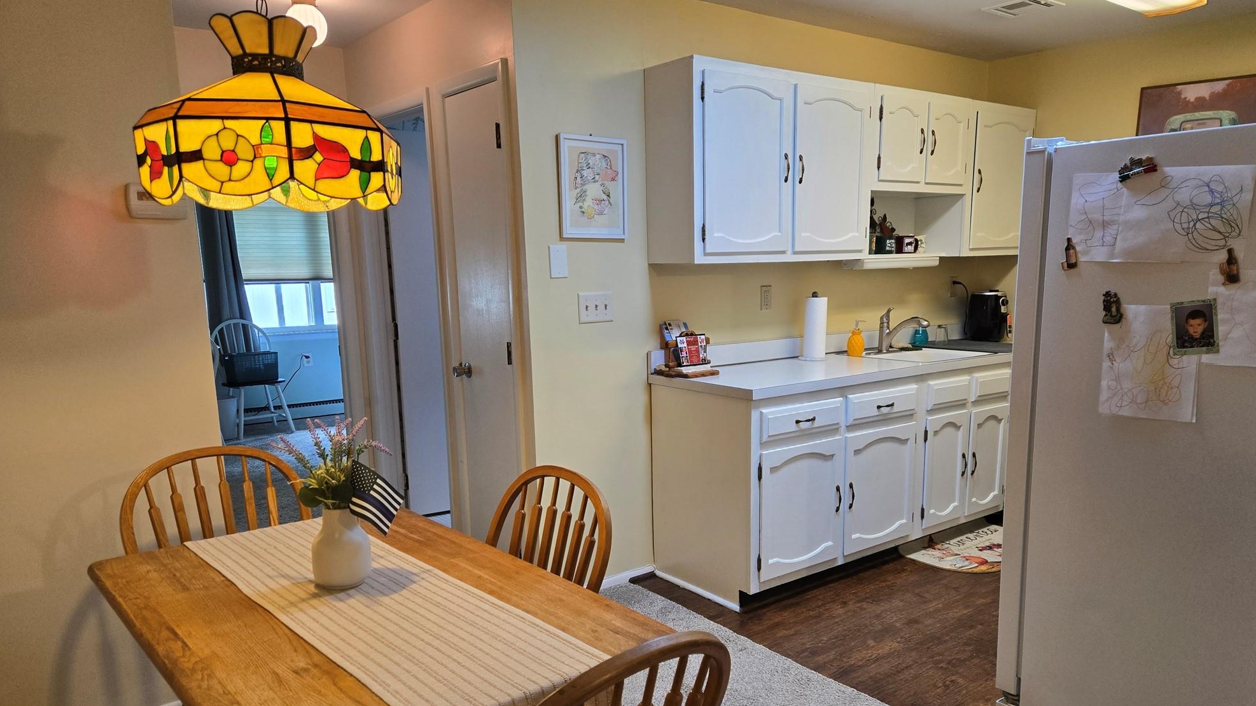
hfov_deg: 71.9
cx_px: 643
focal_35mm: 26
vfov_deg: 44.2
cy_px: 418
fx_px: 866
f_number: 1.8
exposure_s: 1/120
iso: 125
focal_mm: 5.4
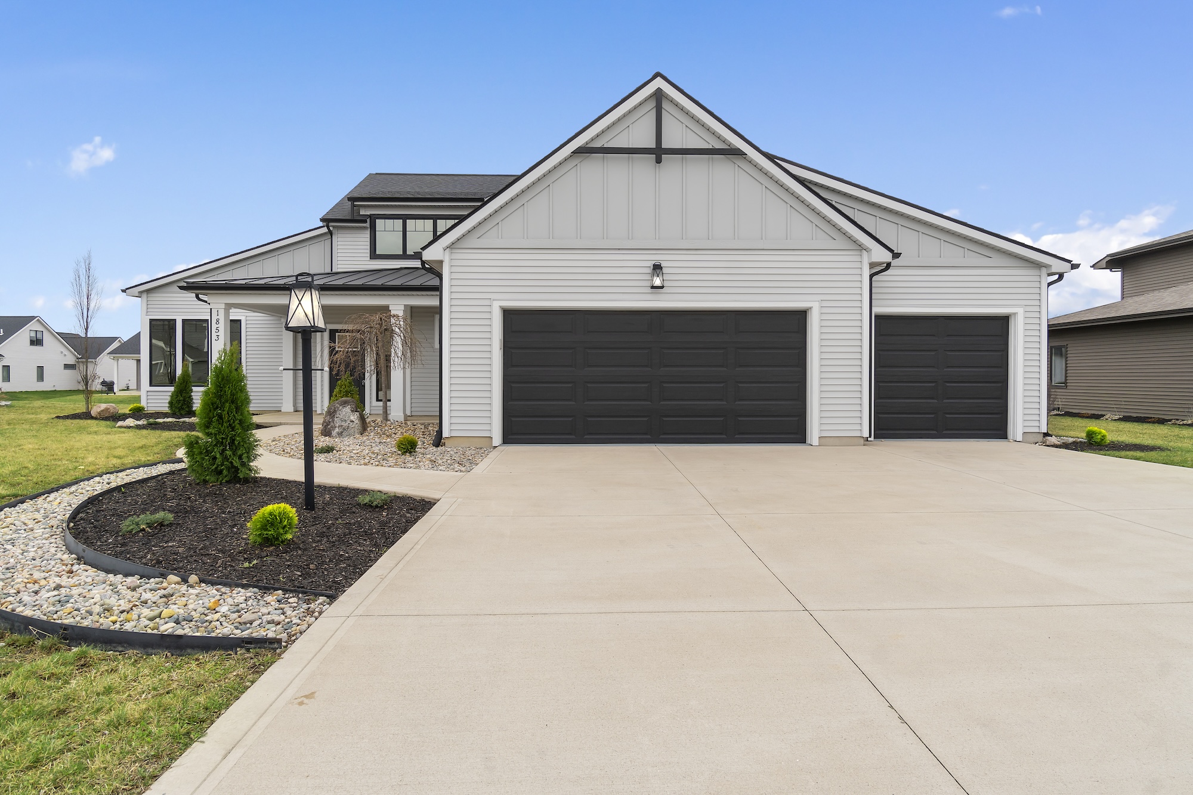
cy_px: 398
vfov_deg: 63.2
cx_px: 596
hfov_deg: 85.4
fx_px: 646
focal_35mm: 20
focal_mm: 13
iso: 160
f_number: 9
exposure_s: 1/100
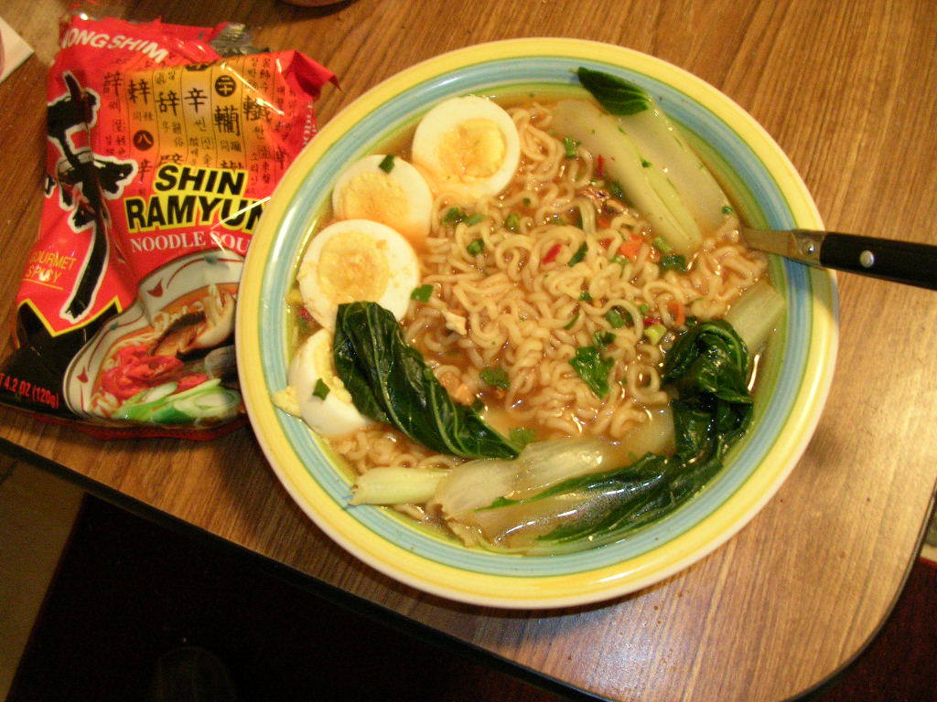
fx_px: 1029
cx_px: 468
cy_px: 351
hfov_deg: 49.0
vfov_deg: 37.7
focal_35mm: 38
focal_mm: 5.8
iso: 200
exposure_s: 1/8
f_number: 2.8
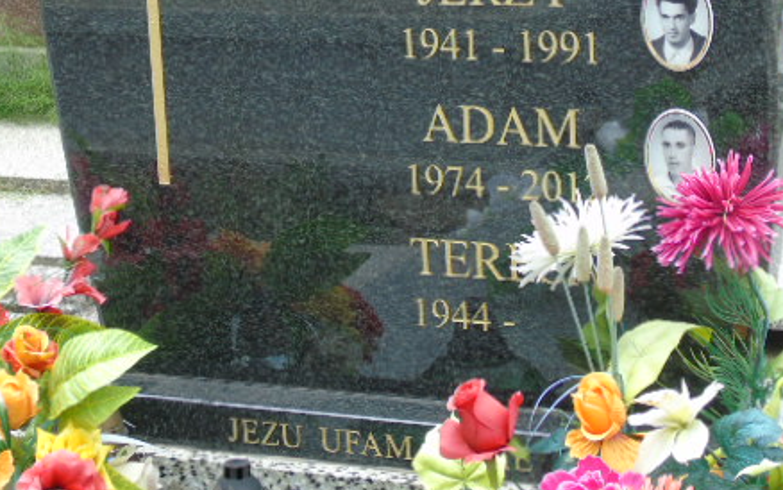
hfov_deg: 18.9
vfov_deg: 11.9
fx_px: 2348
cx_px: 377
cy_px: 100
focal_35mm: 110
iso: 80
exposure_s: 1/40
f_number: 4.7
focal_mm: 13
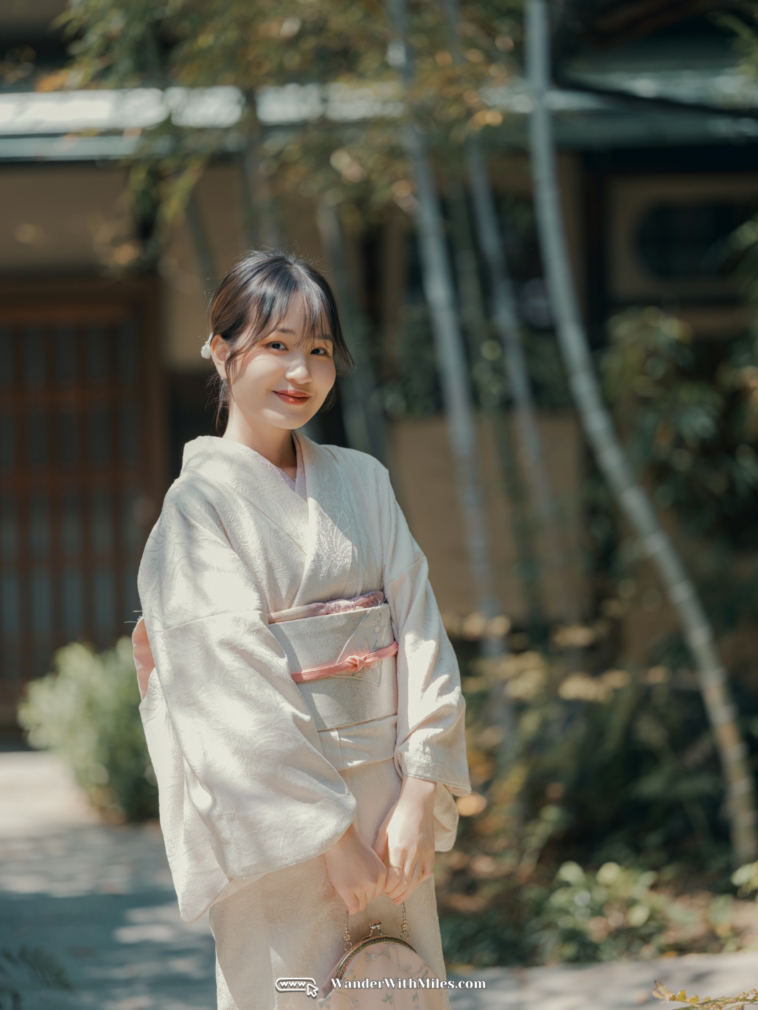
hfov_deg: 17.0
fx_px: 2540
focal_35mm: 87
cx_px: 379
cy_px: 505
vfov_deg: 22.5
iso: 200
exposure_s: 1/420
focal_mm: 110
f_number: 2
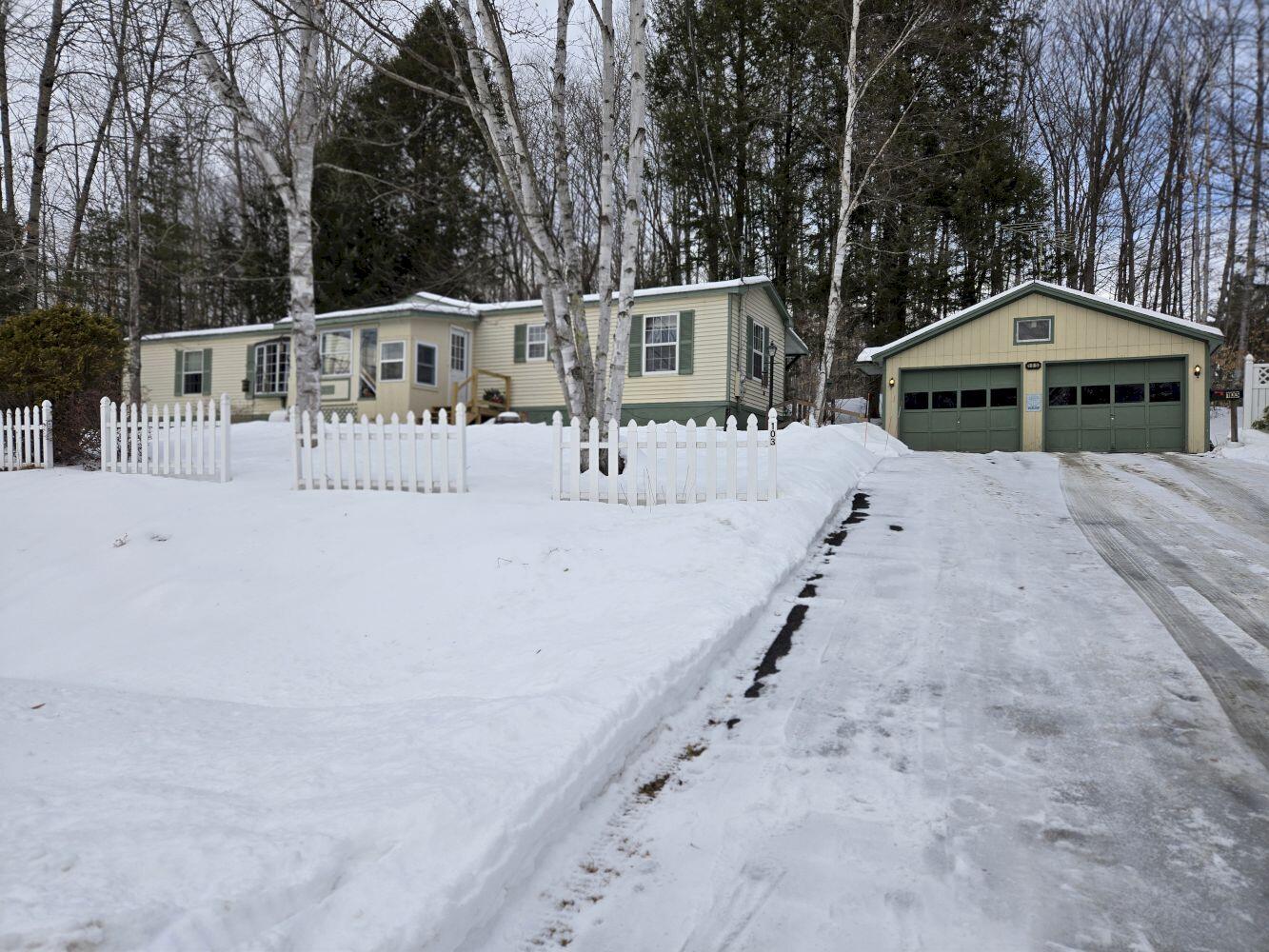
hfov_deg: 73.9
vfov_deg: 58.9
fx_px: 843
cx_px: 634
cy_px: 476
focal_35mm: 23
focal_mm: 5.4
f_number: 1.8
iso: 25
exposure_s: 1/1145
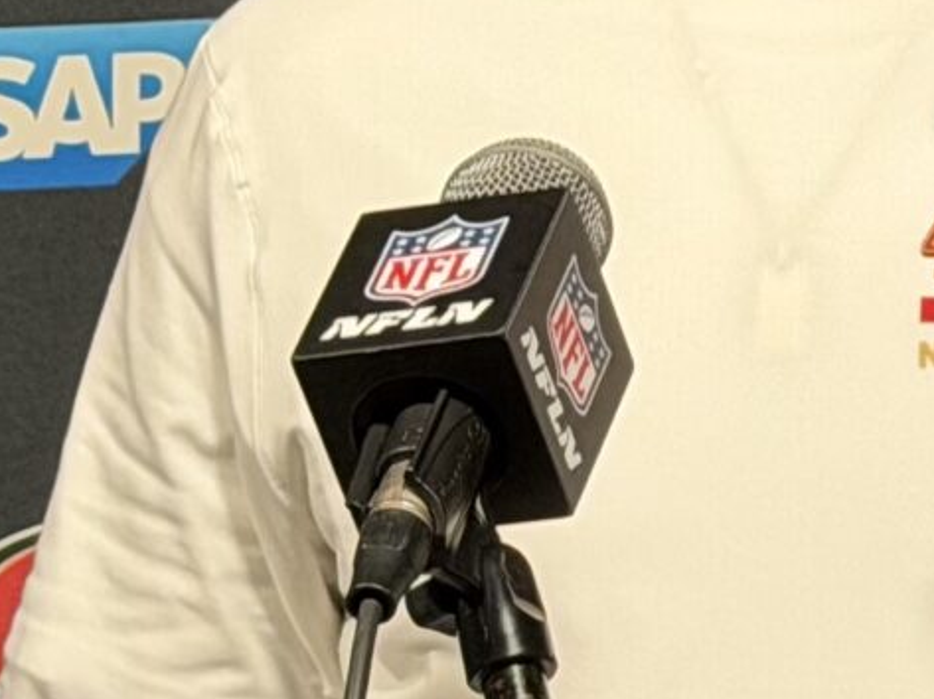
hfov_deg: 7.3
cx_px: 1858
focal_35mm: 260
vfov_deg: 5.7
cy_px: 448
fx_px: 7010
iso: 250
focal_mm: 6.76
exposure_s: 1/58
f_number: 1.78
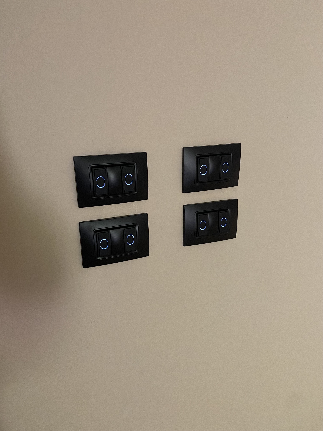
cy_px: 216
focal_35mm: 26
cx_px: 162
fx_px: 323
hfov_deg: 53.1
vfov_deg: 67.3
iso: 400
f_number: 1.8
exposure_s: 1/33
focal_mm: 4.25
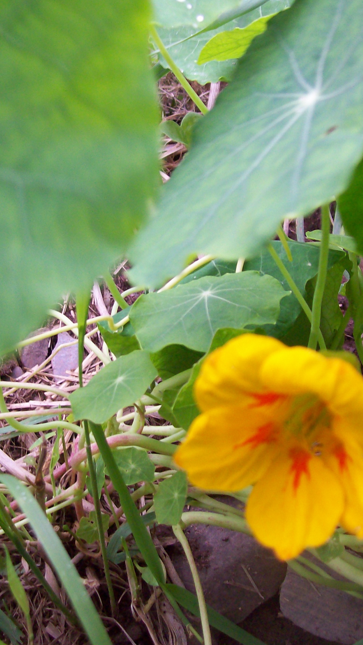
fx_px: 856
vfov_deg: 41.1
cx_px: 141
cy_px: 247
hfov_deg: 23.9
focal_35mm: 50
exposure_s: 1/92.9
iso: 80
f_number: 2.7
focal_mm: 6
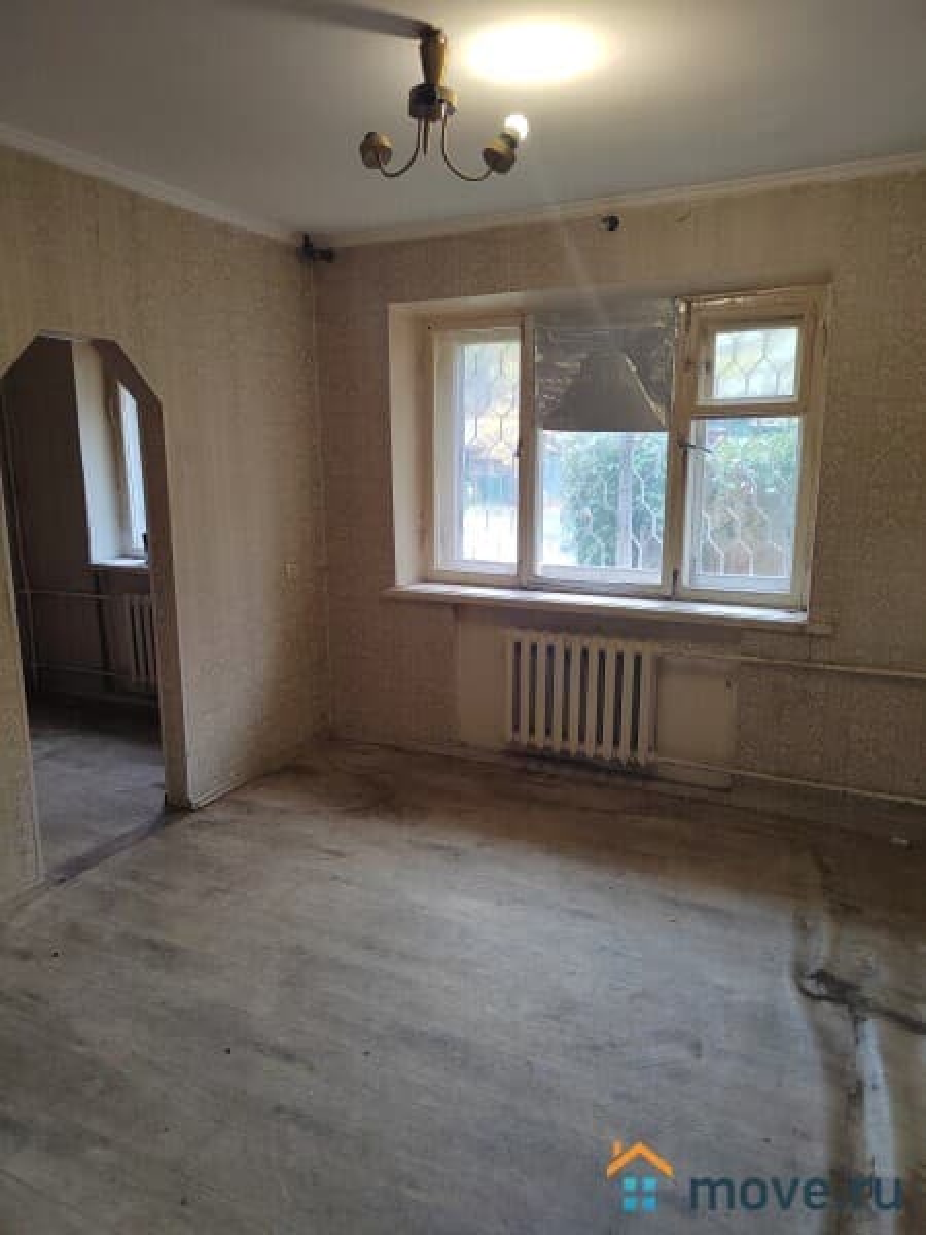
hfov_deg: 58.9
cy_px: 618
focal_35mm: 23
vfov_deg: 73.9
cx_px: 463
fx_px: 820
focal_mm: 5.52
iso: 1075
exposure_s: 1/60
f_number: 1.9
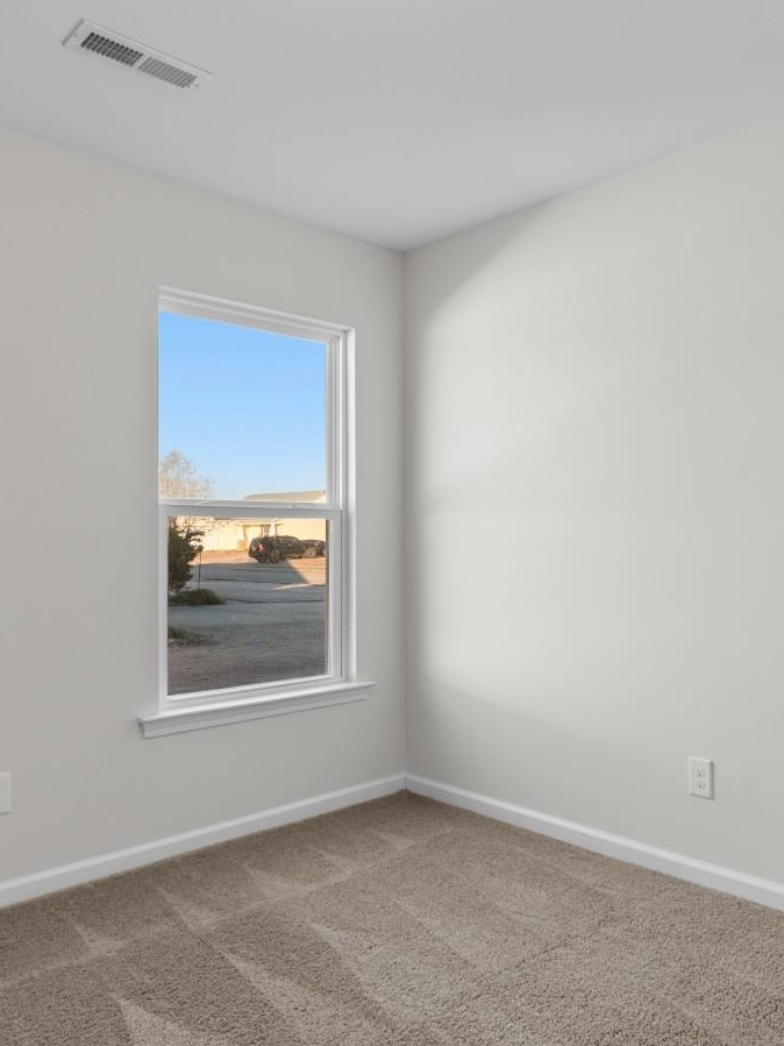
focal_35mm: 26
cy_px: 532
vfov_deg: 67.3
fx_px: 785
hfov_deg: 52.9
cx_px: 444
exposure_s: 1
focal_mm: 10
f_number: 4.5
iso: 100
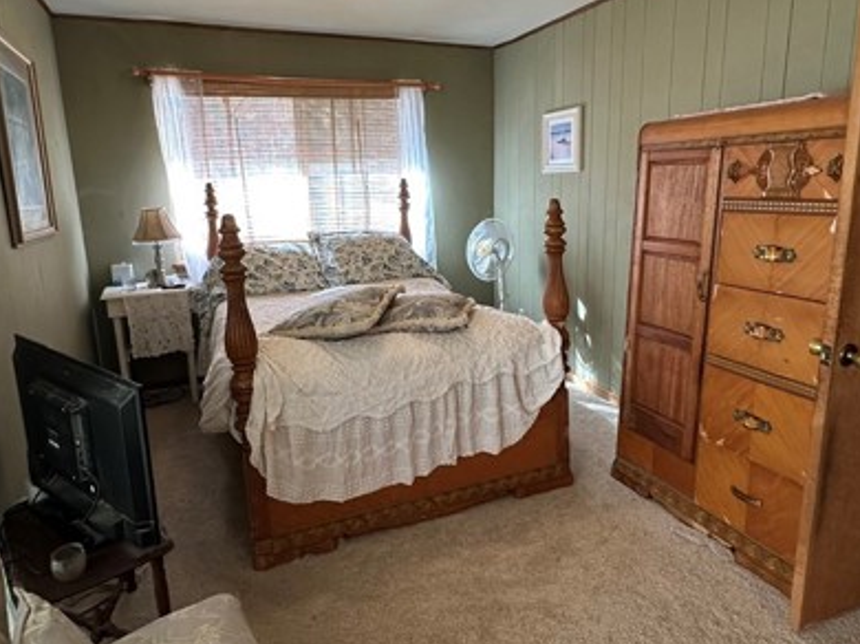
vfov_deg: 58.7
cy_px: 291
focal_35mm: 23
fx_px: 571
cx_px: 415
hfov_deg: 73.9
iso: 250
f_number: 2.2
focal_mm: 2.22
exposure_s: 1/60
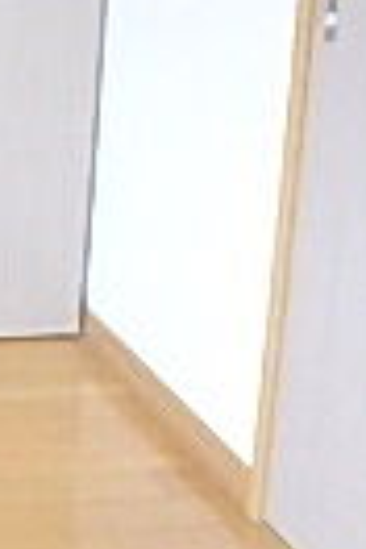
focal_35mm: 106
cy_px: -183
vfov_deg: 17.9
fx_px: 1616
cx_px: -707
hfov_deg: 10.0
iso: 400
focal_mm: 3.7
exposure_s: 1/30
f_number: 3.5
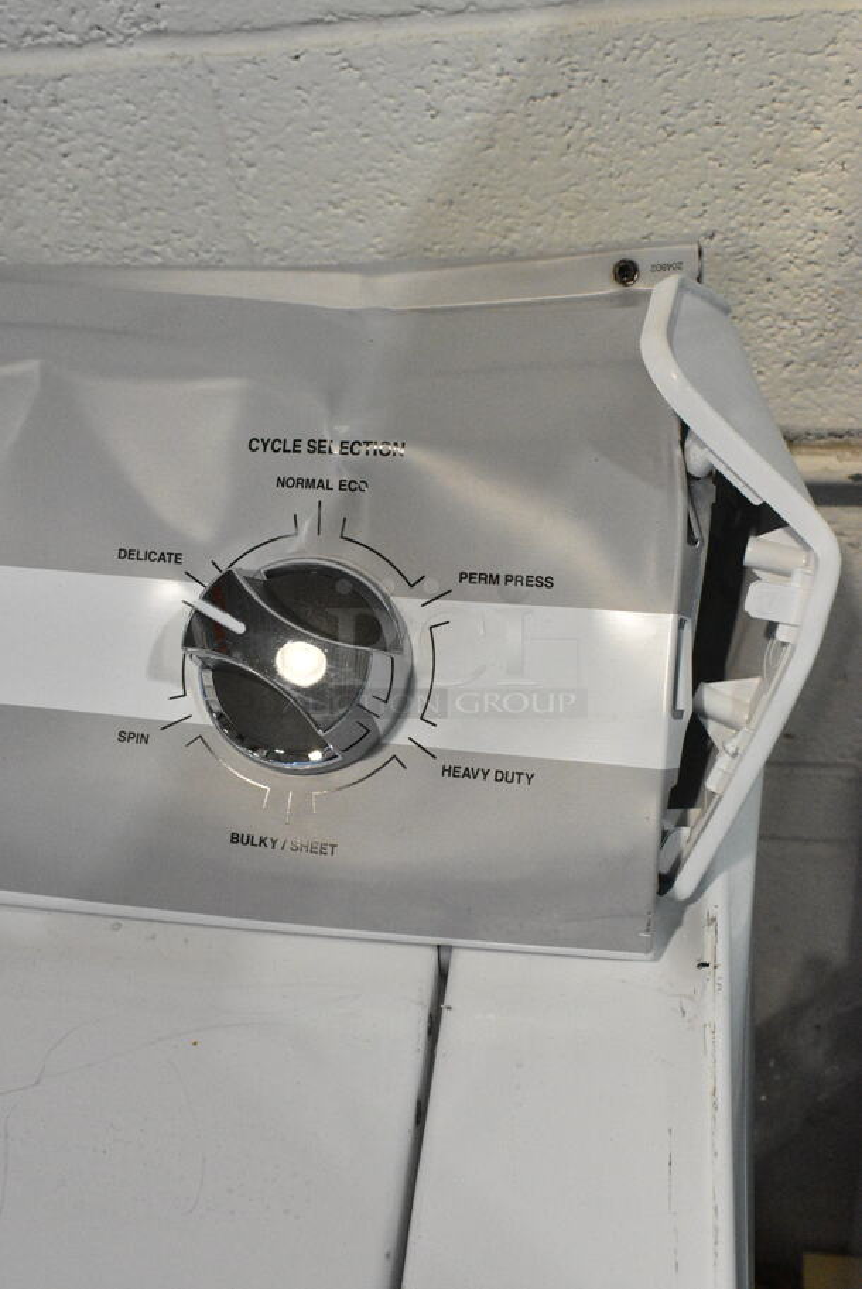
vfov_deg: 49.5
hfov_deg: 34.3
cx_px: 431
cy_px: 644
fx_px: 1399
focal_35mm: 39
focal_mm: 26
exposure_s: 1/320
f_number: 9
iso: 6400
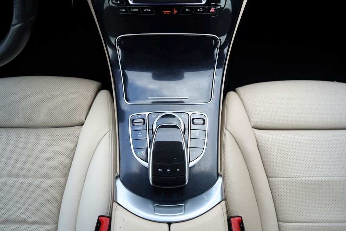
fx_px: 231
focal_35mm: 24
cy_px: 116
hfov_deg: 73.7
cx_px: 173
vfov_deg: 53.1
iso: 100
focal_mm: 24
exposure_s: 1/60
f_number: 4
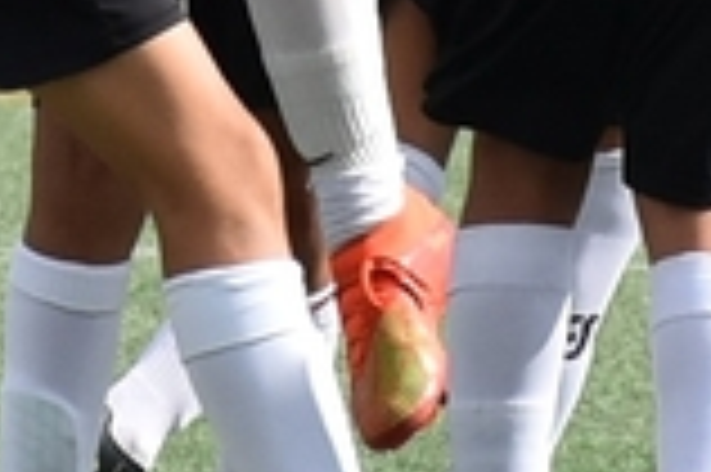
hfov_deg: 1.7
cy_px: -454
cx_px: 302
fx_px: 23675
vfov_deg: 1.1
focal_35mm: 1200
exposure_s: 1/1600
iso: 400
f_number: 6.3
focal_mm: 140
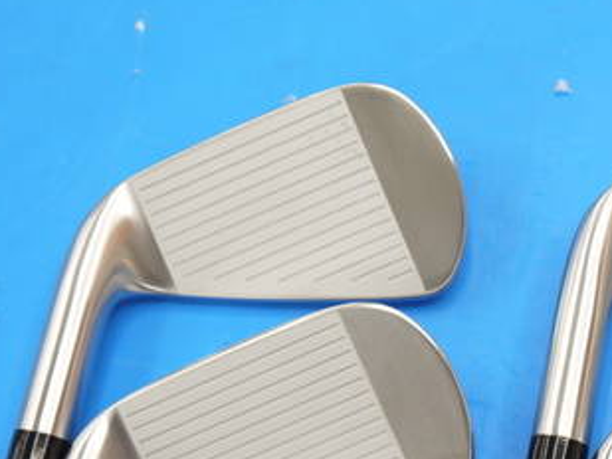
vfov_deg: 16.0
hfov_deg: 21.1
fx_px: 1609
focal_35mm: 91
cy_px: 417
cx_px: 547
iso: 200
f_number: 4.4
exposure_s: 1/60
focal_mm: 22
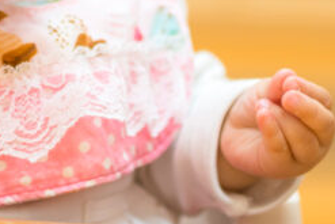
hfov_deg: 14.0
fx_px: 1350
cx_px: 26
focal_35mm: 145
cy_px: -71
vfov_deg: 9.3
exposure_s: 1/250
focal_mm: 35
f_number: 2
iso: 400
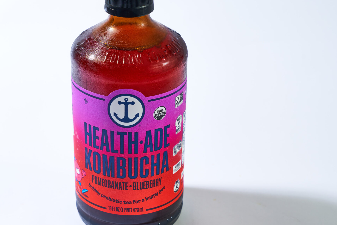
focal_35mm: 103
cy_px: 118
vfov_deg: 13.3
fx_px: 964
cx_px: 124
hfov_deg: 19.8
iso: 125
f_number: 10
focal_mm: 70
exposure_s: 1/125
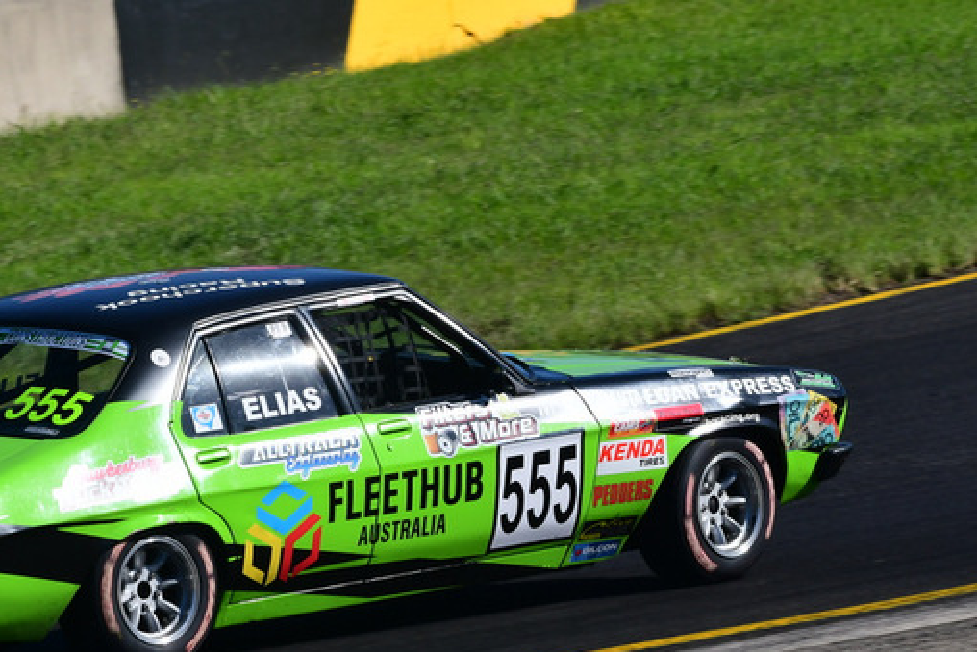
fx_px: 12812
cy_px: 283
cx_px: 290
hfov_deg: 4.4
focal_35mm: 472
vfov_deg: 2.9
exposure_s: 1/640
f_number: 13
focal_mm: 200
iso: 400
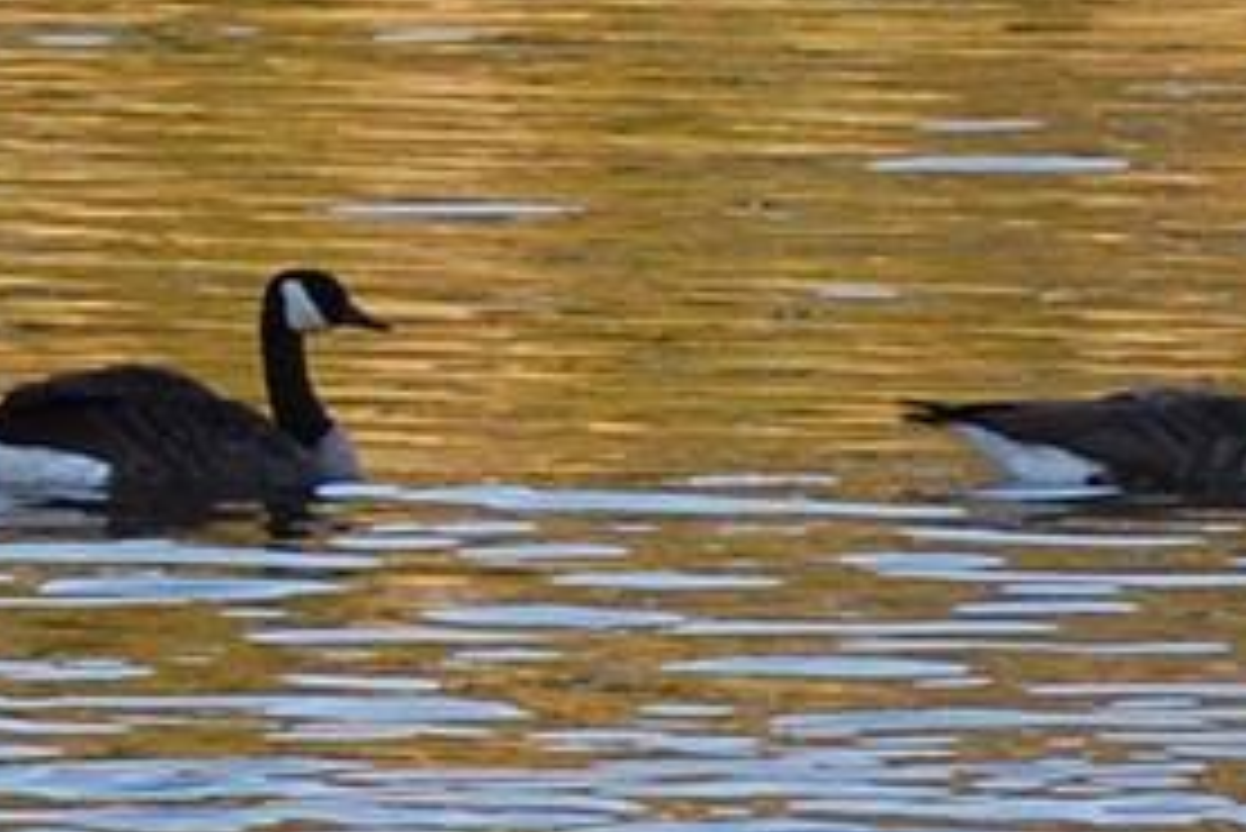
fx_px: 45986
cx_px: -1066
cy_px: 510
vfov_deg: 1.0
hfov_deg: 1.6
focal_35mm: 1328
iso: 400
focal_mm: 120
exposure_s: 1/500
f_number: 5.6
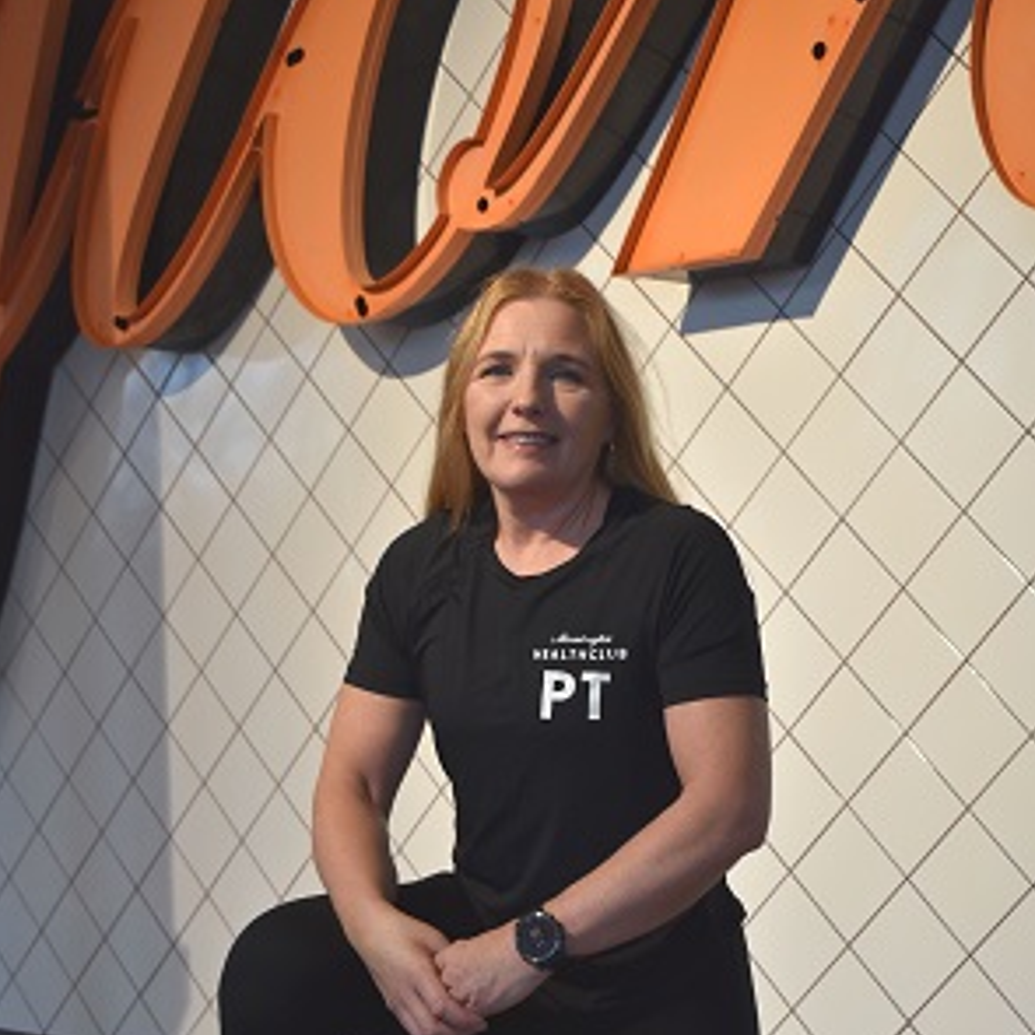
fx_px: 2368
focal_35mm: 70
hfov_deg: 24.7
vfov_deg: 24.4
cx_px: 519
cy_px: 779
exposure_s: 1/125
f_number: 4.8
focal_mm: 36
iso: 800
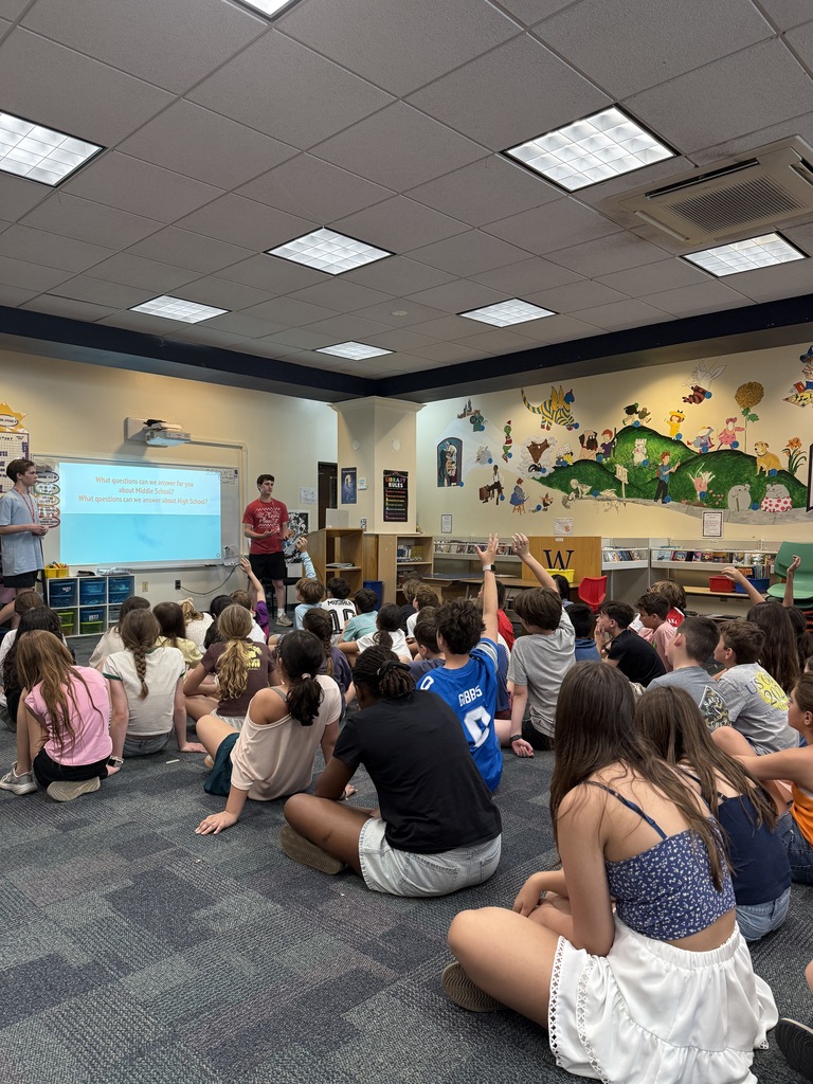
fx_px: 752
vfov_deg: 71.6
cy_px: 542
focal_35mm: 24
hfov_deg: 56.8
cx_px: 406
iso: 250
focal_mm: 6.76
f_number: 1.78
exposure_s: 1/120
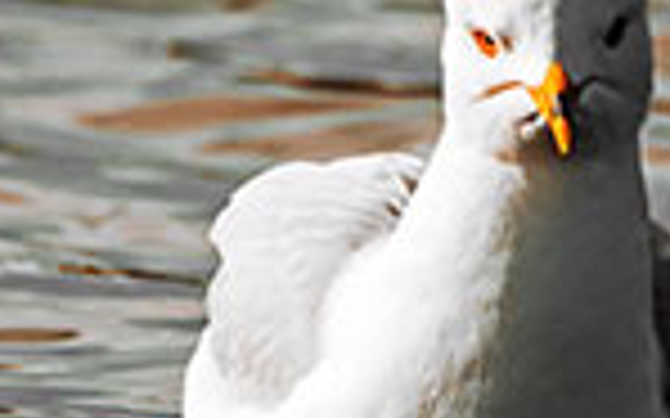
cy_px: 497
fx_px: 53061
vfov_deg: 0.5
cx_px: 103
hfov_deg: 0.7
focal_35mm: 2907
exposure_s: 1/2000
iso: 1000
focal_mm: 850
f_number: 12
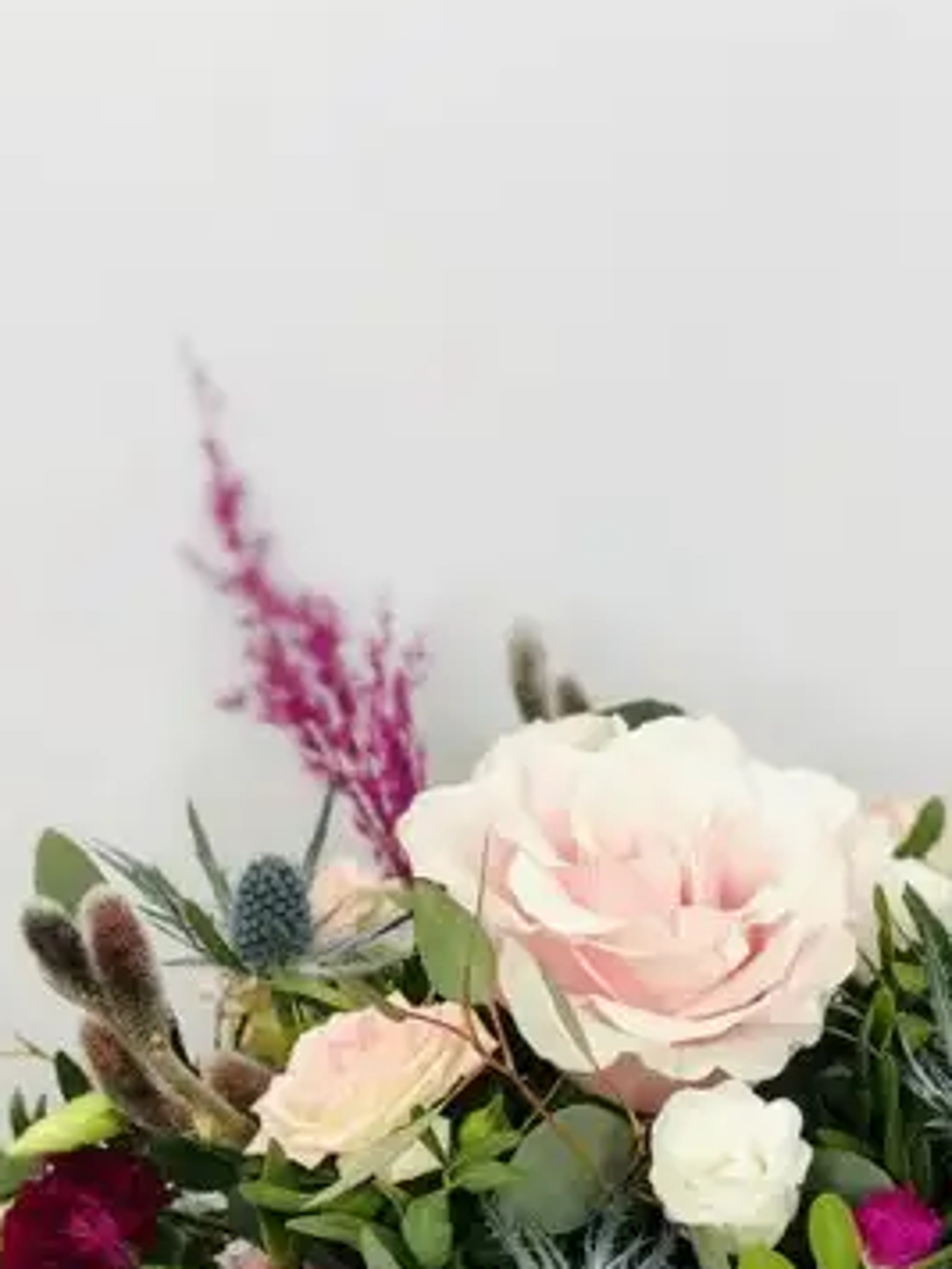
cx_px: 656
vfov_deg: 16.6
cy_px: 1180
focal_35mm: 117
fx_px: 4290
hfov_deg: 12.6
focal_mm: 6
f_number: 2.4
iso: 25
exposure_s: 1/50
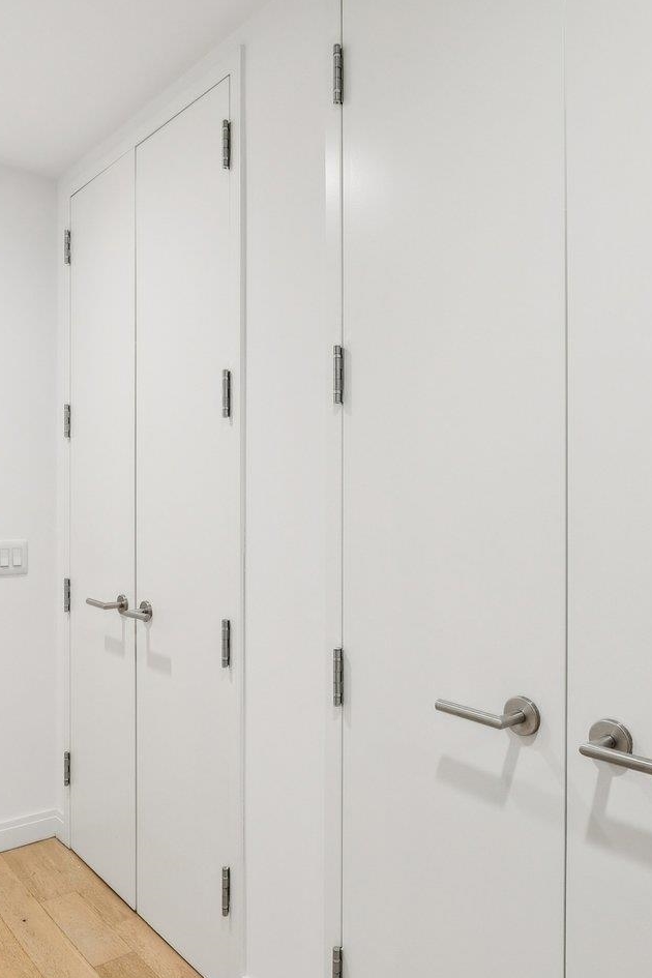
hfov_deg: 49.2
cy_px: 501
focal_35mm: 26
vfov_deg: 69.4
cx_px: 253
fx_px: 706
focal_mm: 8
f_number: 5.6
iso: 200
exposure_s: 1/13
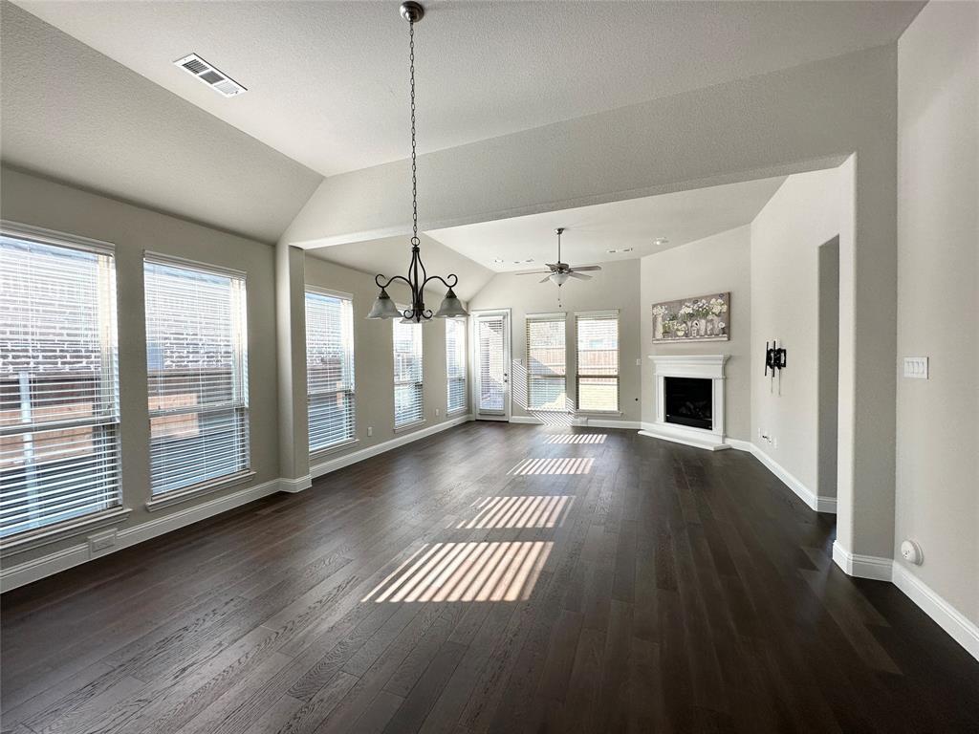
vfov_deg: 85.7
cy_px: 367
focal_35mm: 14
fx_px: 396
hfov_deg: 102.1
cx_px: 490
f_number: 2.2
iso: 50
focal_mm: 2.22
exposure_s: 1/99
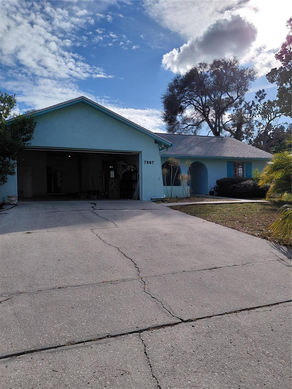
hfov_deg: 54.9
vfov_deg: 69.4
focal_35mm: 25
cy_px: 194
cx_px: 146
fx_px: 281
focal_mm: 4.69
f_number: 1.8
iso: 50
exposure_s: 1/4472
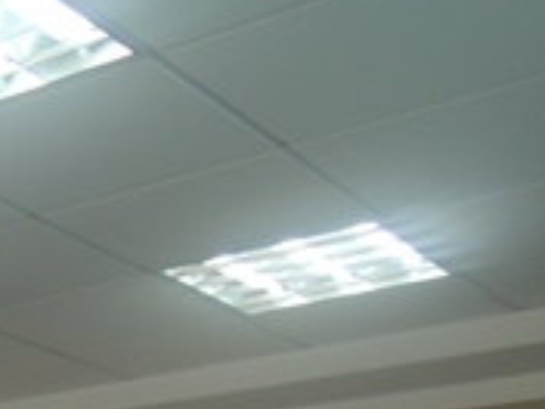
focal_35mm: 91
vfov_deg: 14.5
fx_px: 1433
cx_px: -444
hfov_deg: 17.4
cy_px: 710
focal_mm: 4.3
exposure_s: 1/30
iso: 160
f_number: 2.8
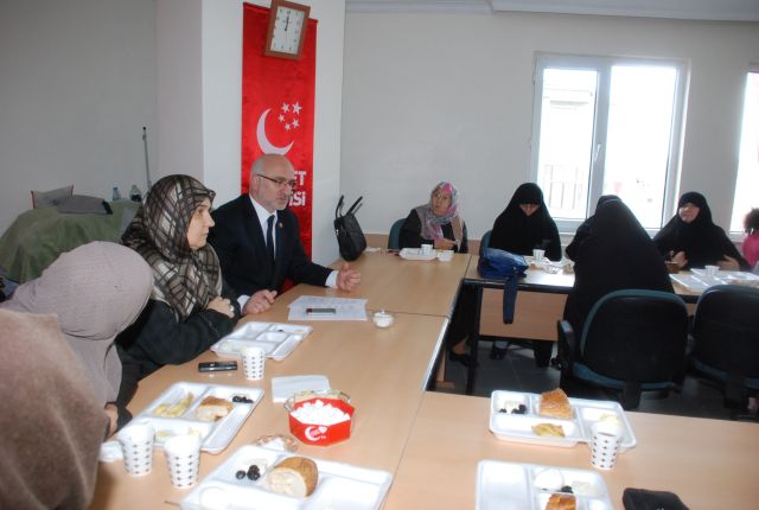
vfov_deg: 48.2
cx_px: 380
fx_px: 571
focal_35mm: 27
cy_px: 255
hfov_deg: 67.3
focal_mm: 18
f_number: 7.1
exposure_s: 1/60
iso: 1000
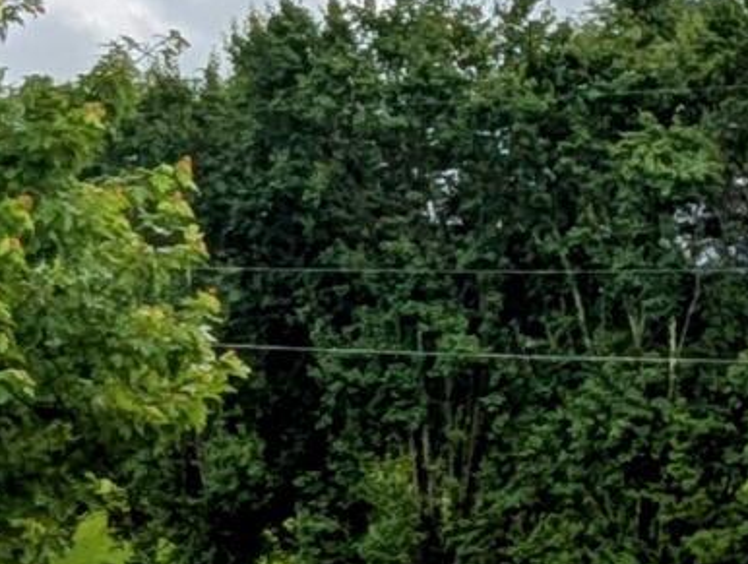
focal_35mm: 101
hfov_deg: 17.6
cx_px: 1101
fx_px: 2187
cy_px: 488
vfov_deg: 14.6
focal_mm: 1.95
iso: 51
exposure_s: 1/376
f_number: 2.2
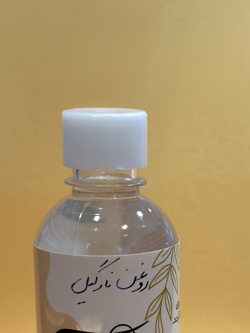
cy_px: 309
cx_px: 171
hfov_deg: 15.9
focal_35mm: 93
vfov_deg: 20.6
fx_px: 895
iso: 100
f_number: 1.78
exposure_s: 1/50
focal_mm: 6.86
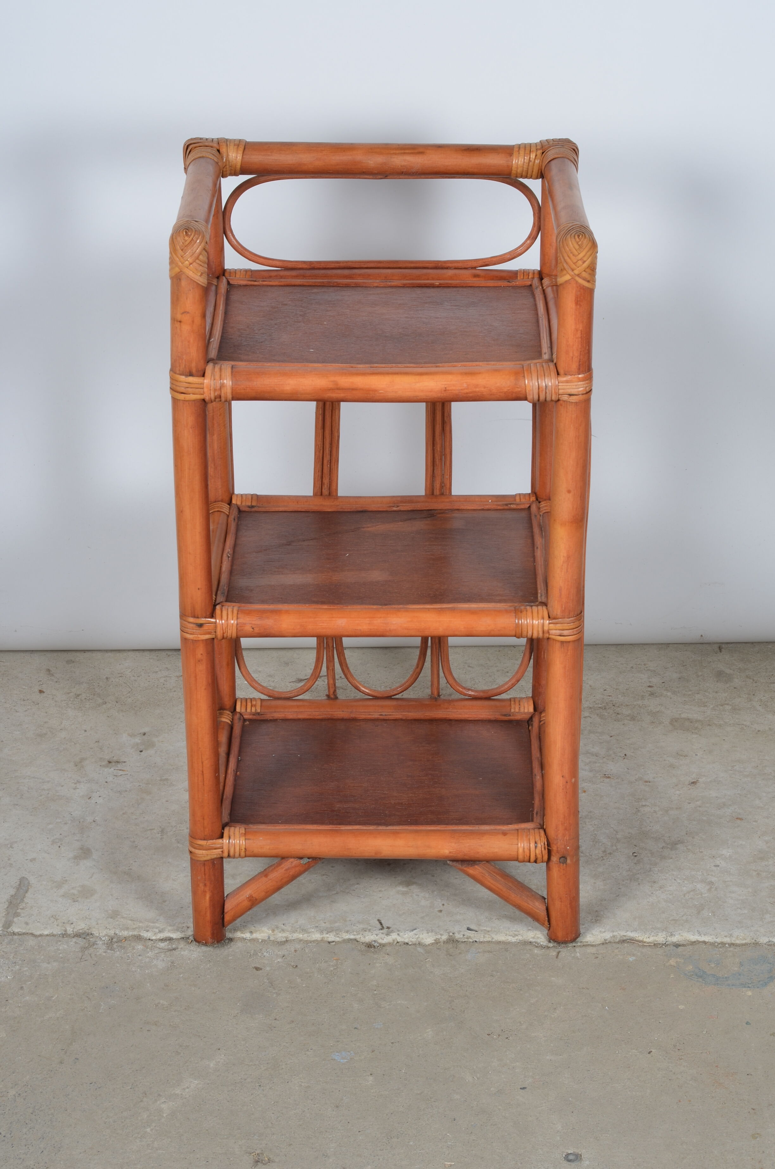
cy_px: 584
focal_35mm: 75
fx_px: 2433
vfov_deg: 27.0
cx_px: 388
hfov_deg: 18.1
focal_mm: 50
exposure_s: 1/125
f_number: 11
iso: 100
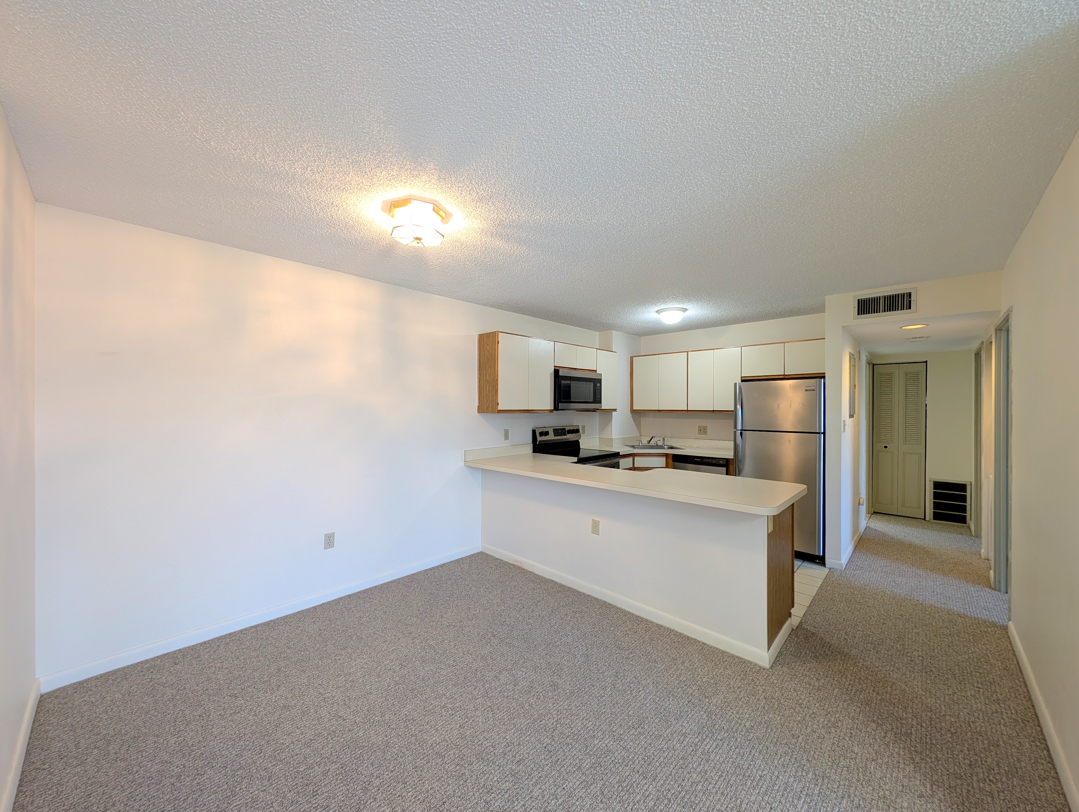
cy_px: 406
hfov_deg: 110.5
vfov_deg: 94.6
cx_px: 540
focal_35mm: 12
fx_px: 375
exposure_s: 1/24
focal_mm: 2.23
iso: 62
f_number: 1.95
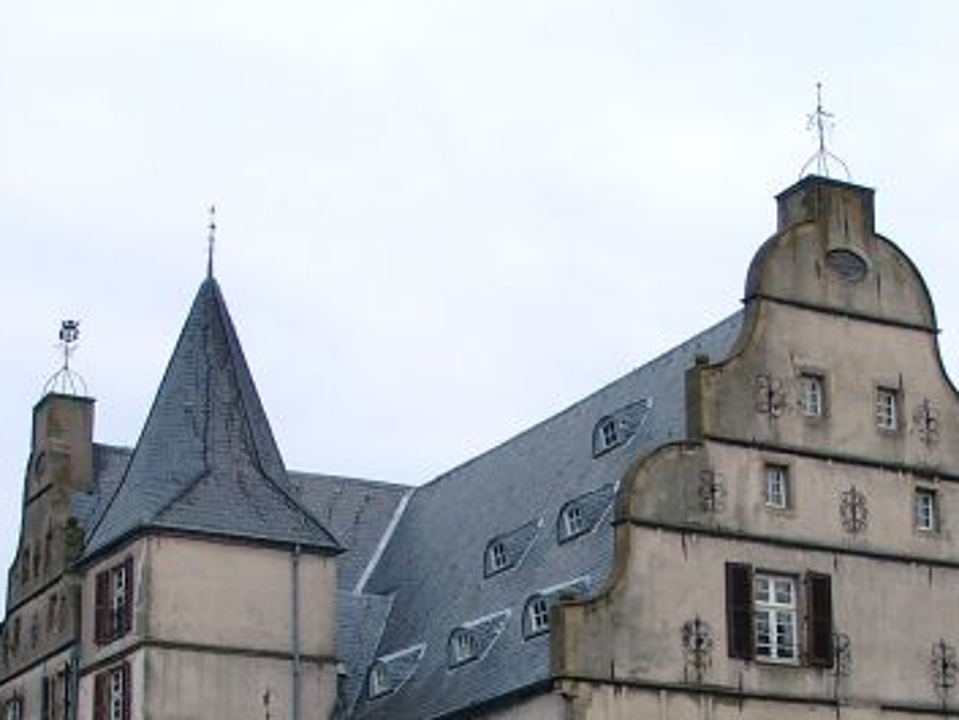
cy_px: 687
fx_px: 2134
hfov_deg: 25.3
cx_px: 505
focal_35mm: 77
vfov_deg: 18.7
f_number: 2.8
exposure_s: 1/98.2
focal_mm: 7.13
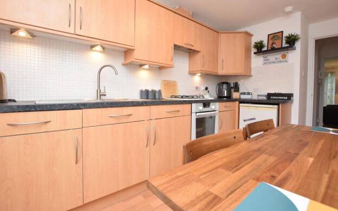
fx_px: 147
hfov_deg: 97.8
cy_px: 94
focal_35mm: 16
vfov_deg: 71.0
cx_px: 169
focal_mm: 10
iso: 800
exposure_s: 1/100
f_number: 5
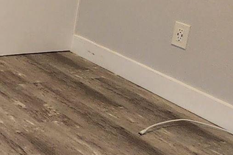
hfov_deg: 16.7
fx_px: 531
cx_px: -265
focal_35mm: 82
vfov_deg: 16.1
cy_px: -18
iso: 160
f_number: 2.2
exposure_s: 1/60
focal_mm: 2.2
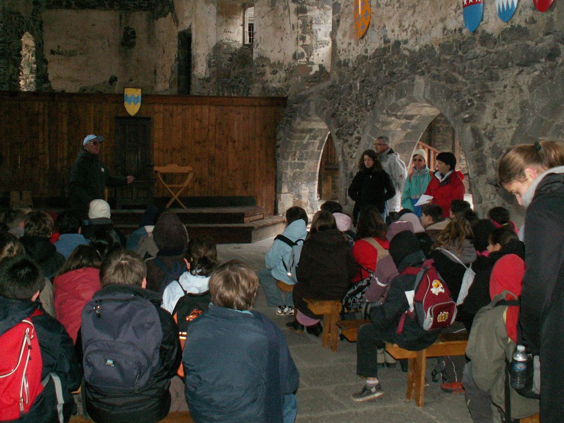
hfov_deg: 46.8
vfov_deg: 35.9
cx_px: 261
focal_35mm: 40
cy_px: 192
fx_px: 652
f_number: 2.8
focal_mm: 5.86
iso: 160
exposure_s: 1/40
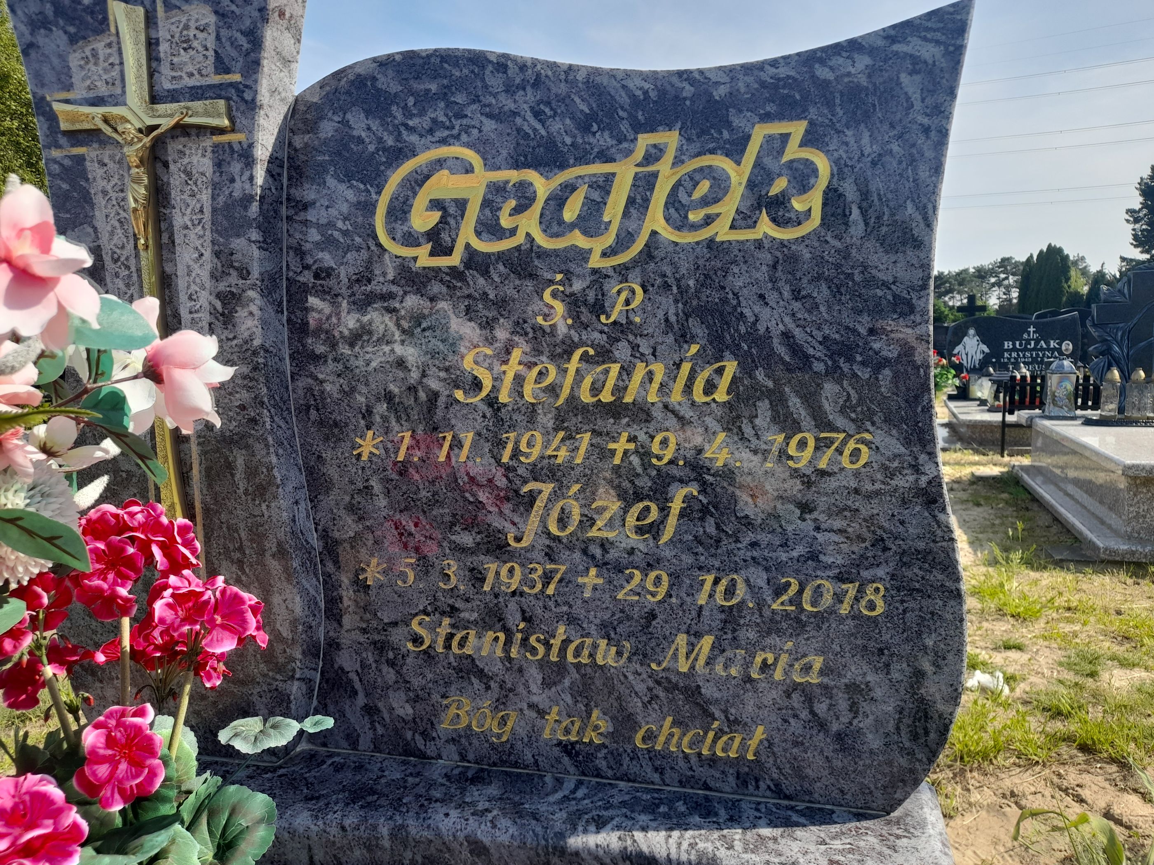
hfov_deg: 69.4
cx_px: 577
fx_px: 833
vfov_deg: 54.9
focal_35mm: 25
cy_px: 432
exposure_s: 1/231
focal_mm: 4.6
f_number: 2
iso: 20
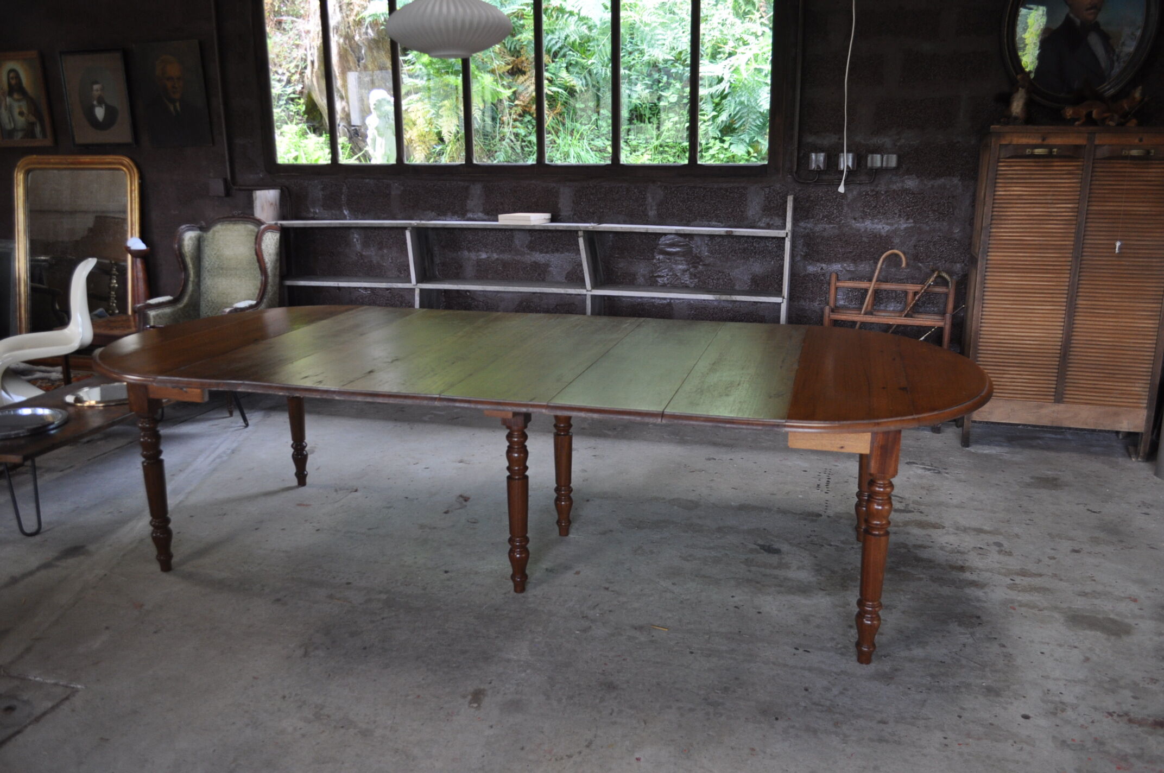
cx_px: 582
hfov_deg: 62.0
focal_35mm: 30
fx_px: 969
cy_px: 386
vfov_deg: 43.5
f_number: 4
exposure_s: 1/60
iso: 500
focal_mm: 20
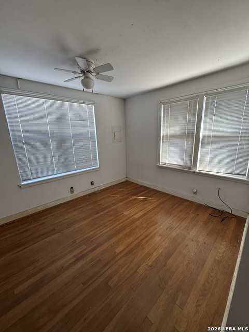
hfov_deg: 85.7
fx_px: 134
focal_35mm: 14
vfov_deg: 102.1
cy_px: 166
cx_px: 124
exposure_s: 1/80
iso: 320
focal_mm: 2.22
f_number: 2.2
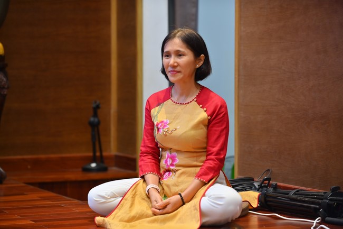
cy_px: 114
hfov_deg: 17.1
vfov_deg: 11.4
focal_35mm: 120
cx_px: 172
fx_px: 1143
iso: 800
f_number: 3.2
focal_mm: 120
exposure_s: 1/125
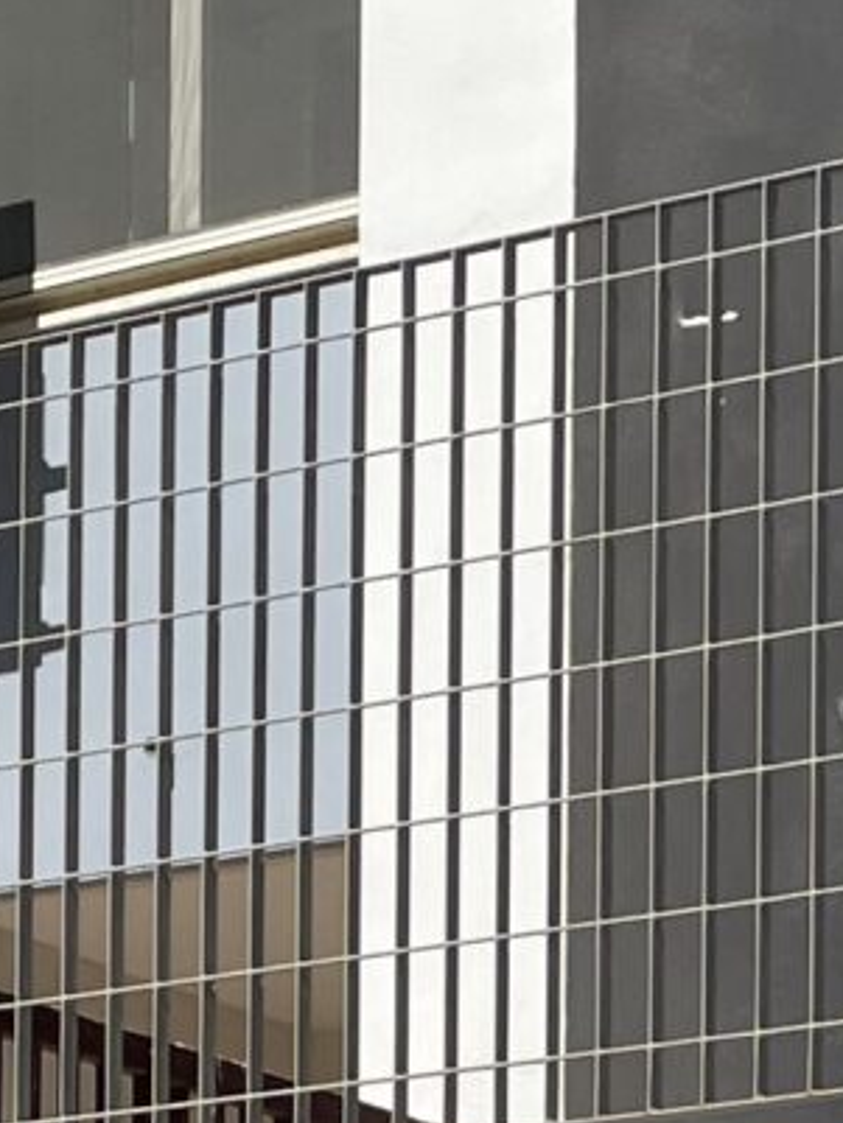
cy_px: 1829
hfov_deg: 8.9
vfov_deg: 11.3
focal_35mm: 166
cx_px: 611
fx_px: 5387
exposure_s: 1/9091
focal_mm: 4.2
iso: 32
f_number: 1.6
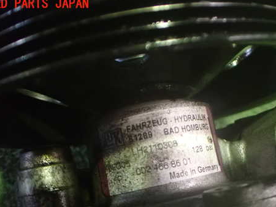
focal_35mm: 40
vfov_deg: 35.7
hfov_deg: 46.6
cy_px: 134
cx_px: 161
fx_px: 319
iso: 1600
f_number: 2.3
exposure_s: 1/30
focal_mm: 5.4
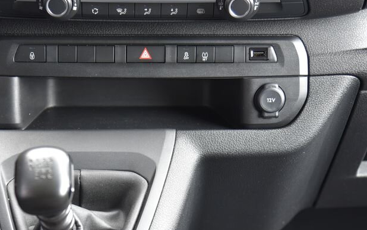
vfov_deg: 13.3
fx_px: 980
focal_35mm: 98
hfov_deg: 21.1
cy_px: 146
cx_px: 129
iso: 500
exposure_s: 1/13
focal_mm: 58
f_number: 4
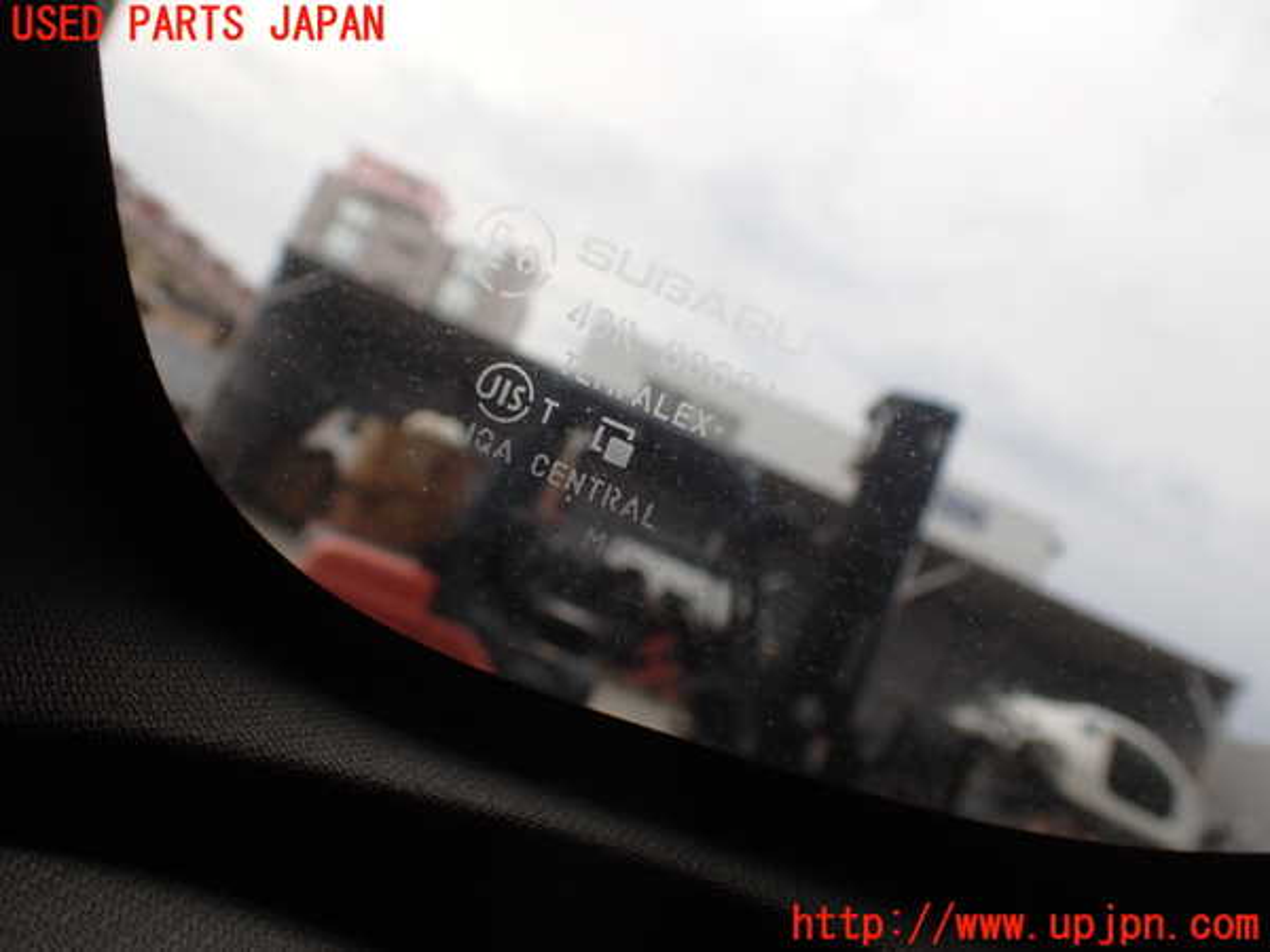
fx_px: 1101
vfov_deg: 46.8
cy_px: 476
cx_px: 635
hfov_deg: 60.0
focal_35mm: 30
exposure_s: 1/200
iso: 100
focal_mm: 5.4
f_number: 3.2
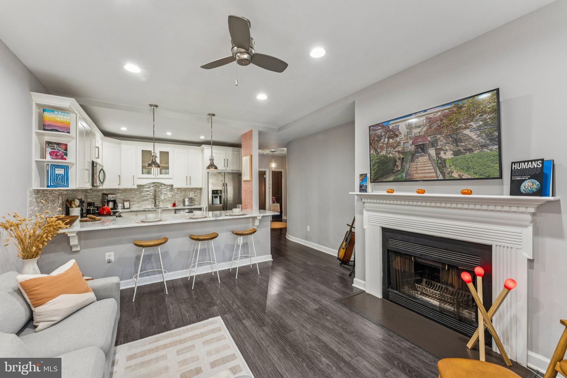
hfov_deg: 104.3
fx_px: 220
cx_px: 284
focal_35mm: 14
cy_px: 189
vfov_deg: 81.2
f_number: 8
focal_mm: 14
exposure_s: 1/6
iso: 200
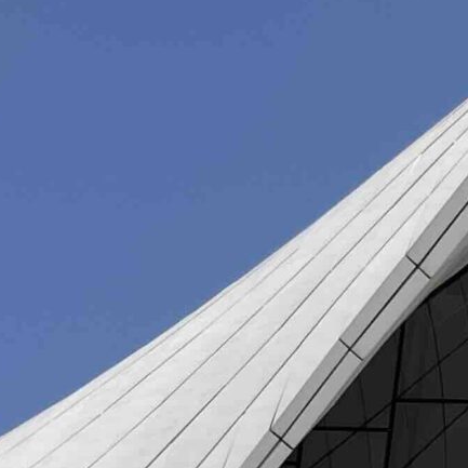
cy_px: 720
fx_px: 2080
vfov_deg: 12.2
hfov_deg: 10.3
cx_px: 1265
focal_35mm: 136
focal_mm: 5.1
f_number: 1.6
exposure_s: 1/6494
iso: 50
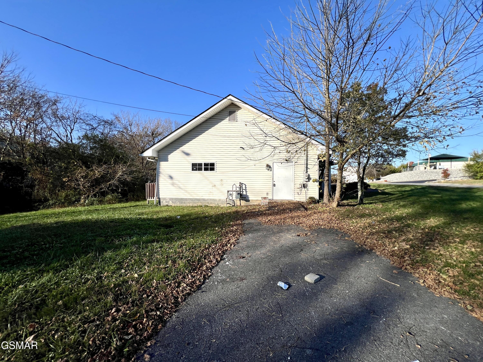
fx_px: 181
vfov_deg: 89.9
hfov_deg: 106.2
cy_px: 181
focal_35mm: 13
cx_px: 242
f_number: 1.8
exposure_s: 1/2320
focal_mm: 1.57
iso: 32
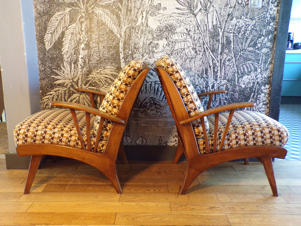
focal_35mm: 32
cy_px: 113
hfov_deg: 56.8
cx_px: 150
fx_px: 278
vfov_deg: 44.2
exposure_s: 1/12
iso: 400
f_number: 3.2
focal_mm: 5.8
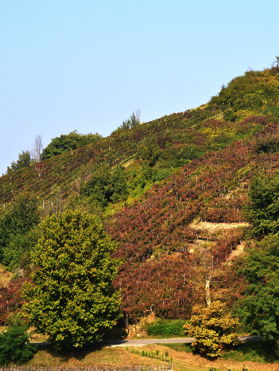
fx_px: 1171
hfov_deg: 13.5
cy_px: 186
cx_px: 222
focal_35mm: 109
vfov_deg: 18.0
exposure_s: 1/640
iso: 110
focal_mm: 50
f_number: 4.5
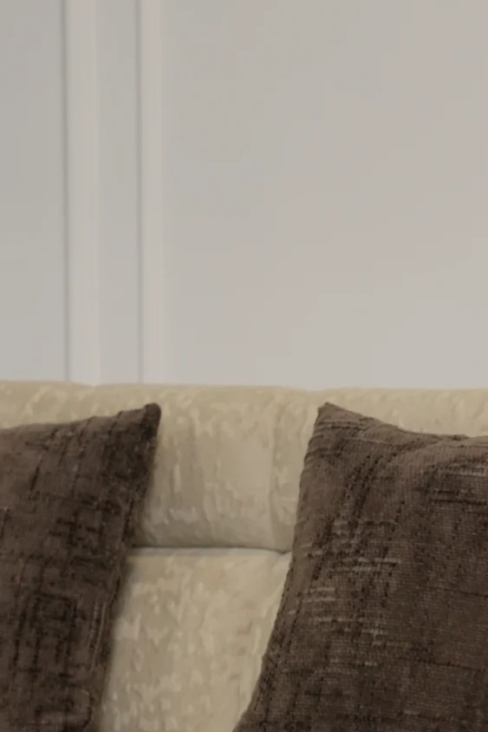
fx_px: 3693
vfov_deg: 11.3
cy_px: 620
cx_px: 573
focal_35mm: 182
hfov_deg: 7.5
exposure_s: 1/200
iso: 1250
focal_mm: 59.9
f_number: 5.6
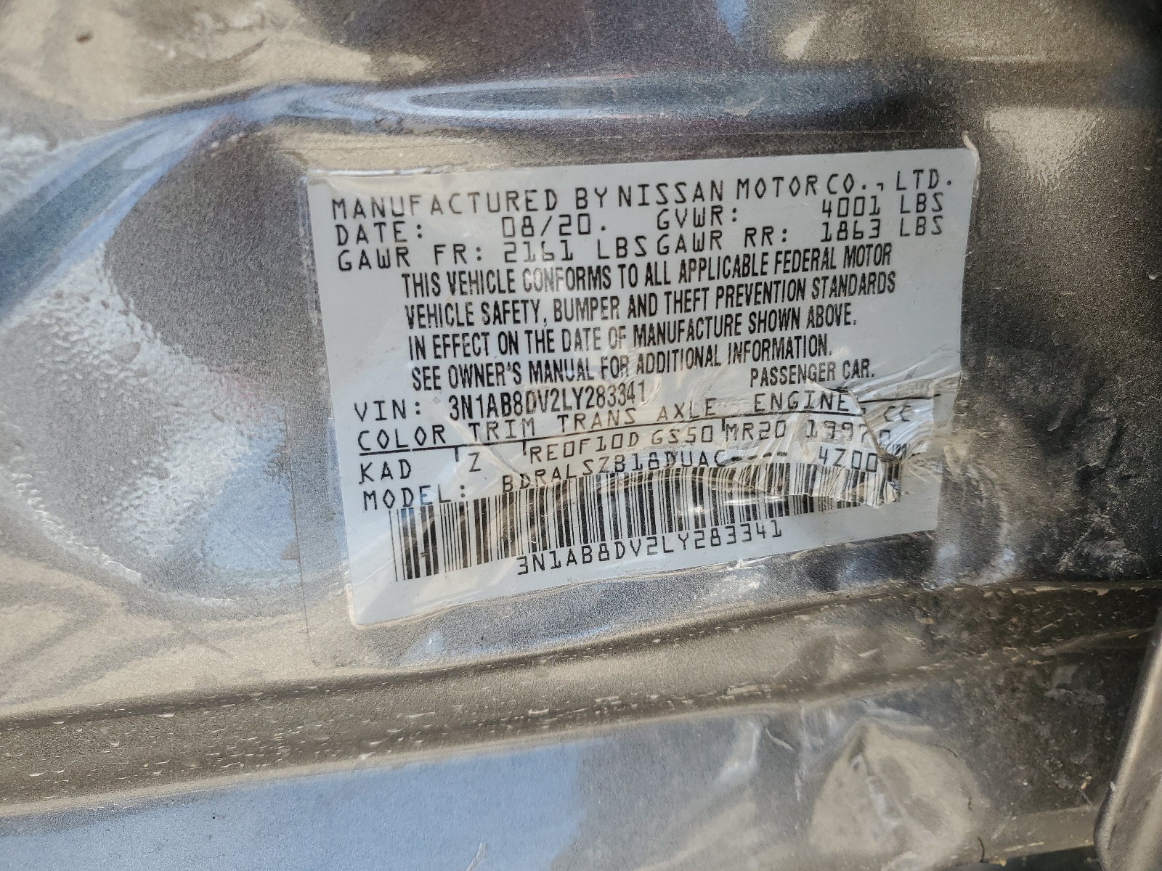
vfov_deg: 53.1
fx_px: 873
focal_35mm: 26
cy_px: 436
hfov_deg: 67.3
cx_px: 581
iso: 50
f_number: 1.5
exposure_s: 1/357
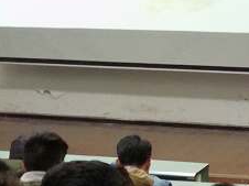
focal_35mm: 208
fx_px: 1495
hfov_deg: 9.5
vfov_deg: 7.1
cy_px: -19
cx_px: 185
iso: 400
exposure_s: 1/33.3
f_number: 2.4
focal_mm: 5.55
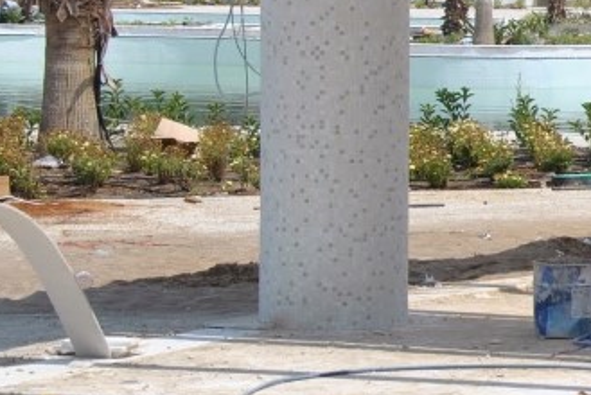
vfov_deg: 6.6
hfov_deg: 9.6
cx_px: 876
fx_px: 3434
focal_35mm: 209
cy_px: 122
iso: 100
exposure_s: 1/250
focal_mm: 40
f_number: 8
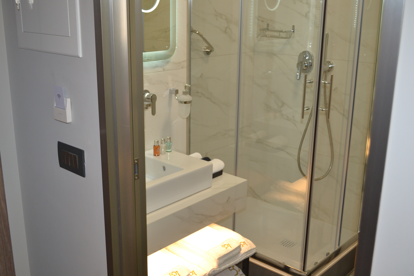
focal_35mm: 39
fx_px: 448
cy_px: 138
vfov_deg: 34.2
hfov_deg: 49.6
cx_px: 207
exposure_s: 1/60
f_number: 4.2
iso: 560
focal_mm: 26
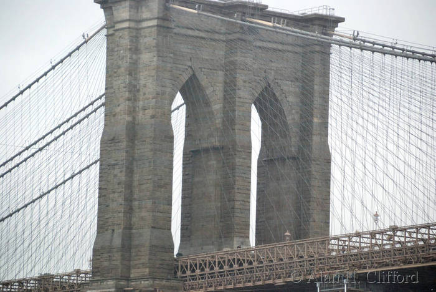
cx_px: 218
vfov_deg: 6.8
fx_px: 2454
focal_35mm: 202
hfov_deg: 10.2
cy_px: 146
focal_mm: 135
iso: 1000
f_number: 5.6
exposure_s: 1/500
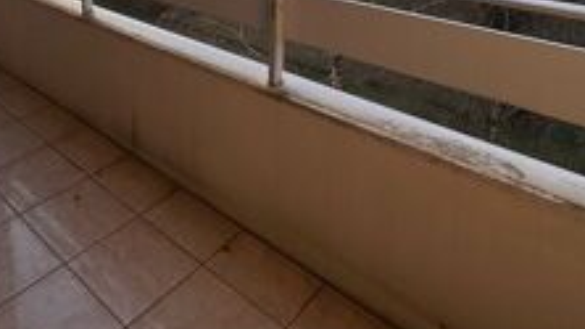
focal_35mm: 33
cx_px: 174
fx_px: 512
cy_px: -53
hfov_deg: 57.5
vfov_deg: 30.9
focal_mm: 2.22
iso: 40
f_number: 2.2
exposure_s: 1/675
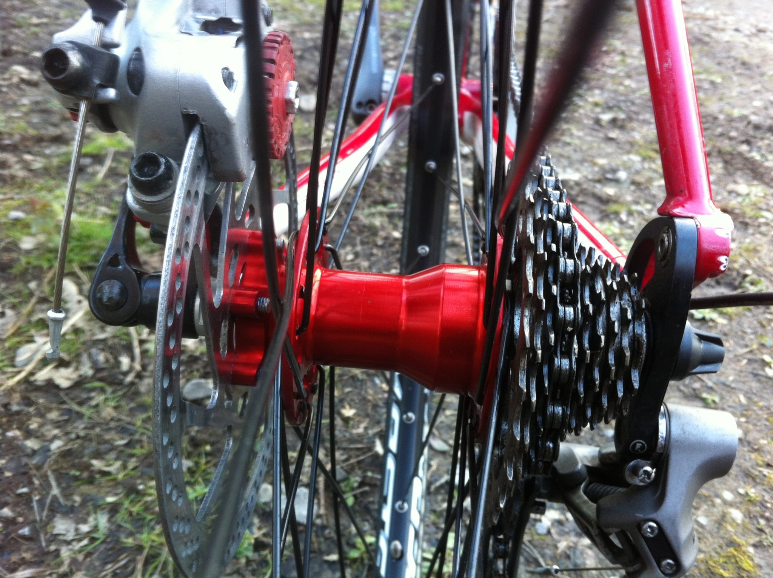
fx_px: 780
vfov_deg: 40.6
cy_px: 289
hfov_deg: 52.7
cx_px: 386
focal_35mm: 35
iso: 100
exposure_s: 1/15
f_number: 2.8
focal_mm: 3.85
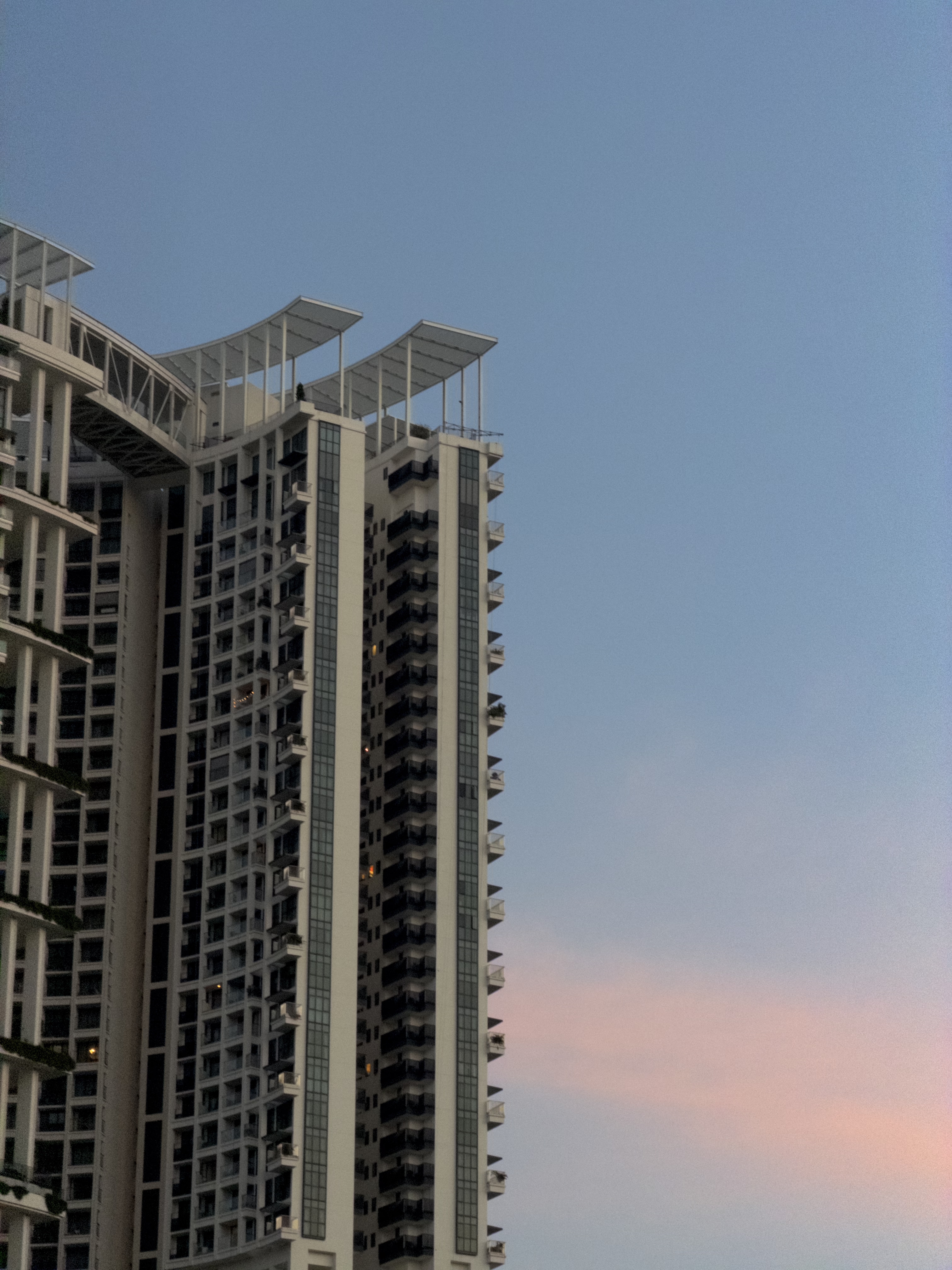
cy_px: 635
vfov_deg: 19.6
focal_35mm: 100
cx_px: 476
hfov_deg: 14.8
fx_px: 3667
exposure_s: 1/50
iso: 250
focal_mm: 16.89
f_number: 2.8
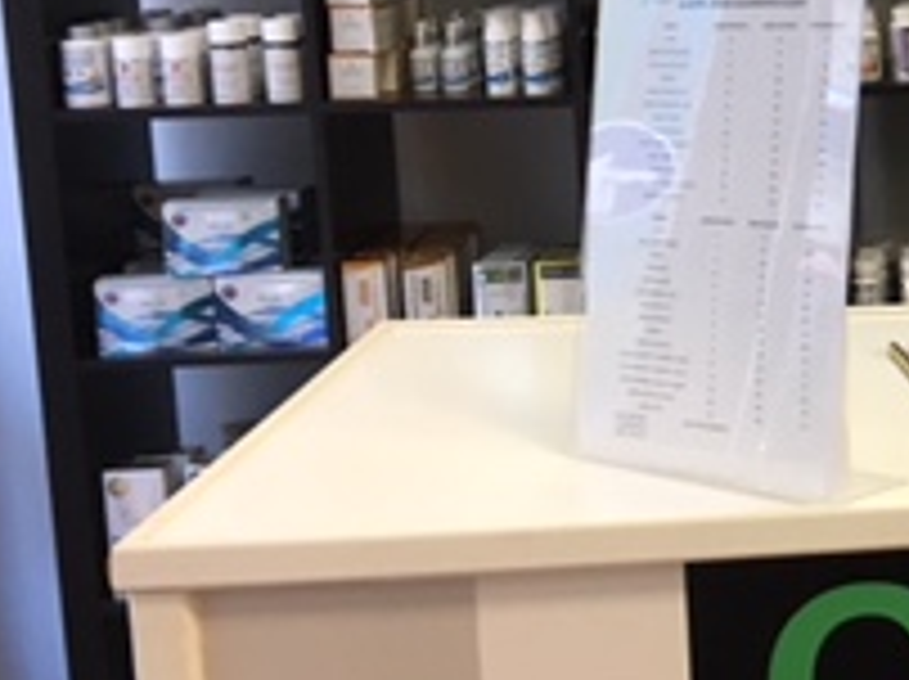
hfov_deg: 19.0
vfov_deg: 16.0
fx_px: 2413
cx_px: 1323
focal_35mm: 92
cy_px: 198
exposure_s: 1/33
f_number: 2.2
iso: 125
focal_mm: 4.15
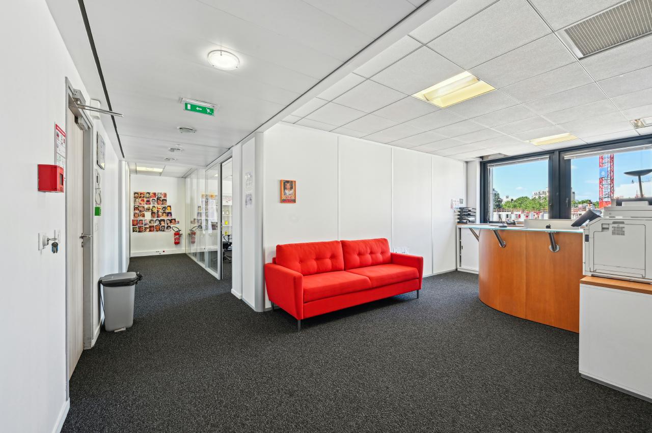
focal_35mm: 14
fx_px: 253
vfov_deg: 81.1
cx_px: 326
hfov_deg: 104.3
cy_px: 216
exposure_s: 1/2
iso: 100
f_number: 11
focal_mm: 14
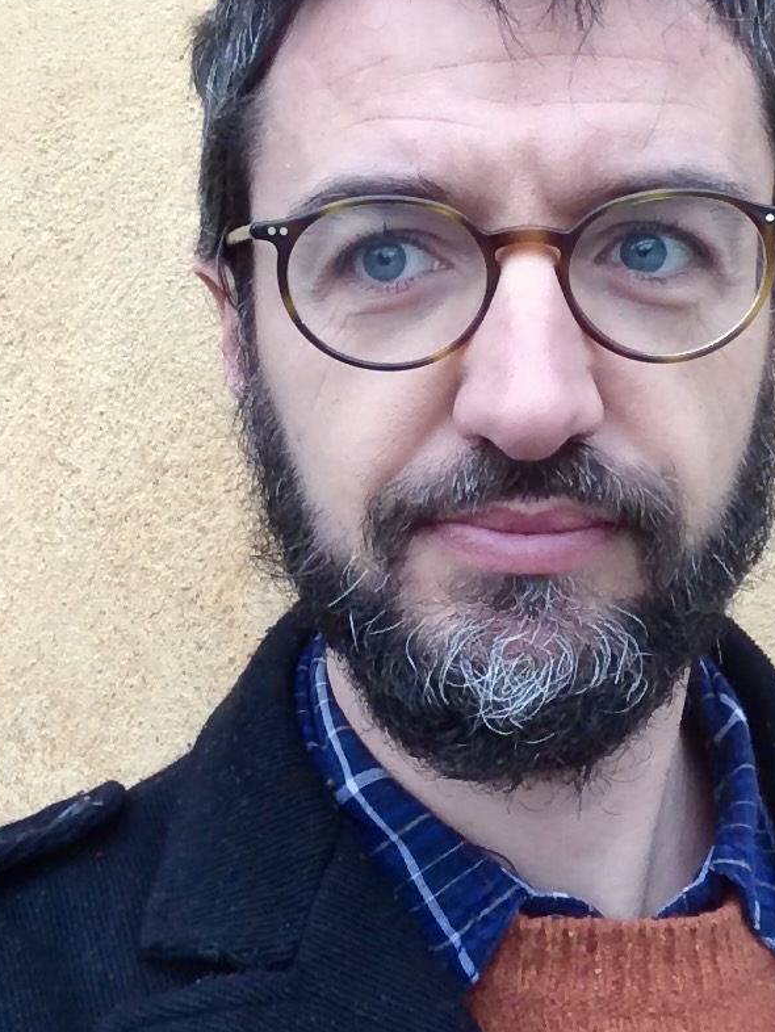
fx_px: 1283
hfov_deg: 33.3
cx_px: 520
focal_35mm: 43
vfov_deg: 43.5
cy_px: 383
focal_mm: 2.15
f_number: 2.4
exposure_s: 1/100
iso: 64
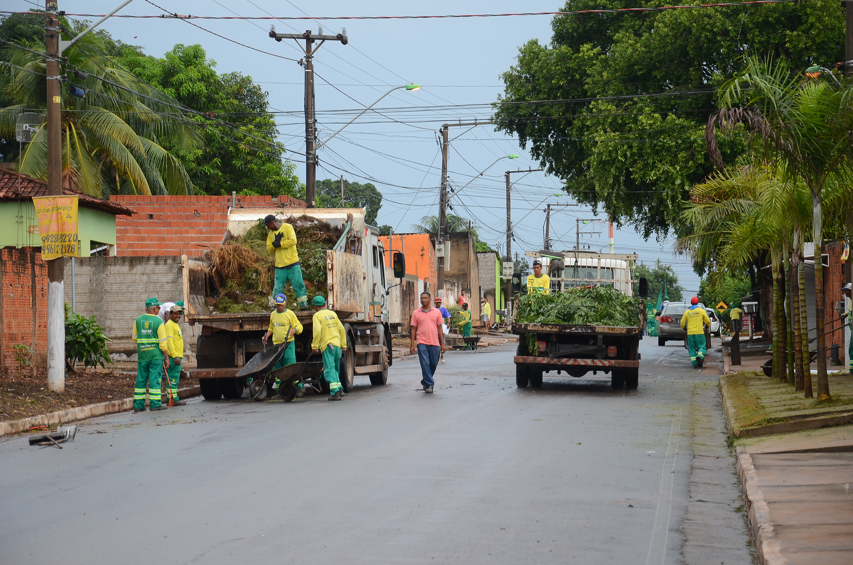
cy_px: 282
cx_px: 426
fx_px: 1419
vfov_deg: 22.5
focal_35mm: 60
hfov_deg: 33.5
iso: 160
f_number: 4.5
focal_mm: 40
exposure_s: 1/100
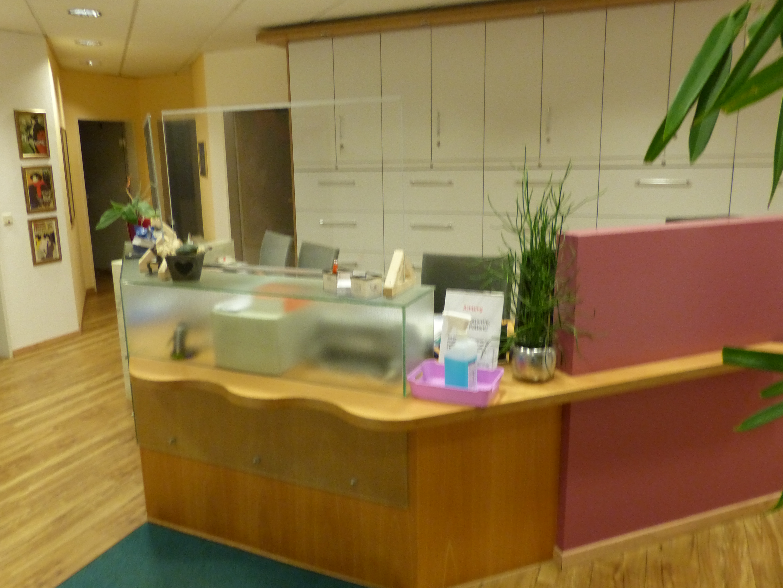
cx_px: 363
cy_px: 291
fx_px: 611
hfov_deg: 65.2
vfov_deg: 51.4
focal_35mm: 27
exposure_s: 1/20
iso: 400
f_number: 2.8
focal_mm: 4.5
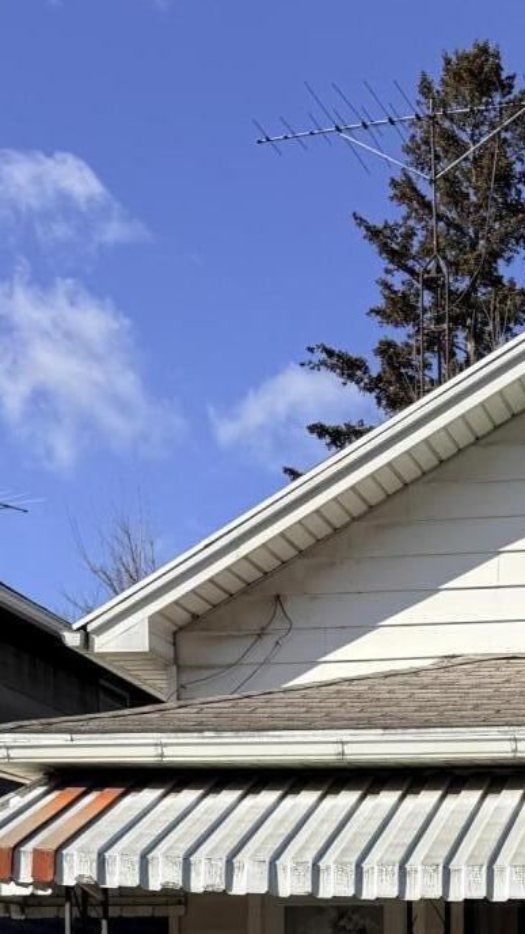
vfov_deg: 24.7
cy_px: 1178
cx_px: 572
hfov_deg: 15.5
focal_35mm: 76
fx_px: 1881
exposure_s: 1/5319
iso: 80
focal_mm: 6.76
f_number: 1.78
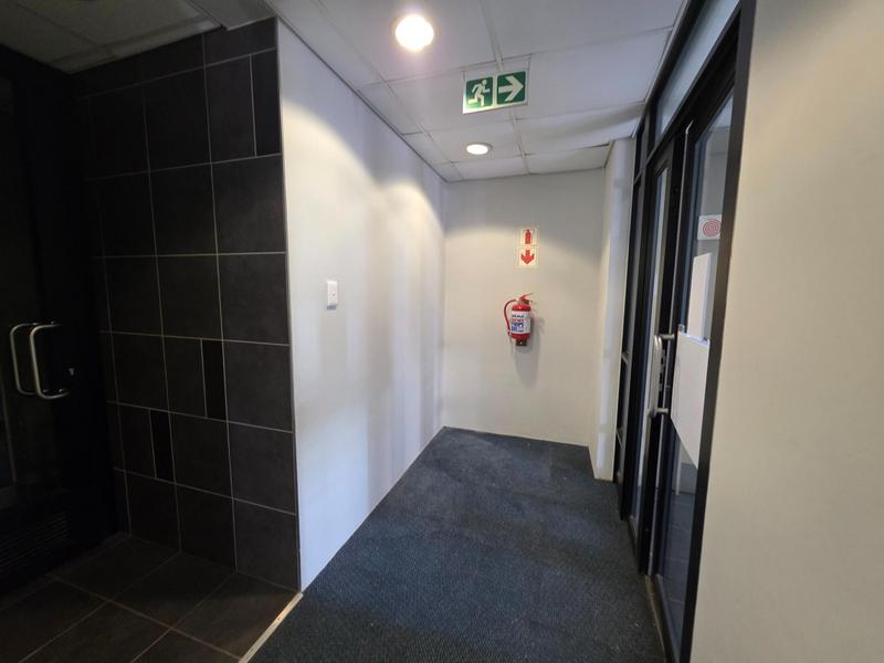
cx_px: 442
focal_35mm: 13
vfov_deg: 89.9
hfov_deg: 106.2
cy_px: 332
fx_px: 332
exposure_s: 1/50
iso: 320
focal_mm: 2.2
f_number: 1.9
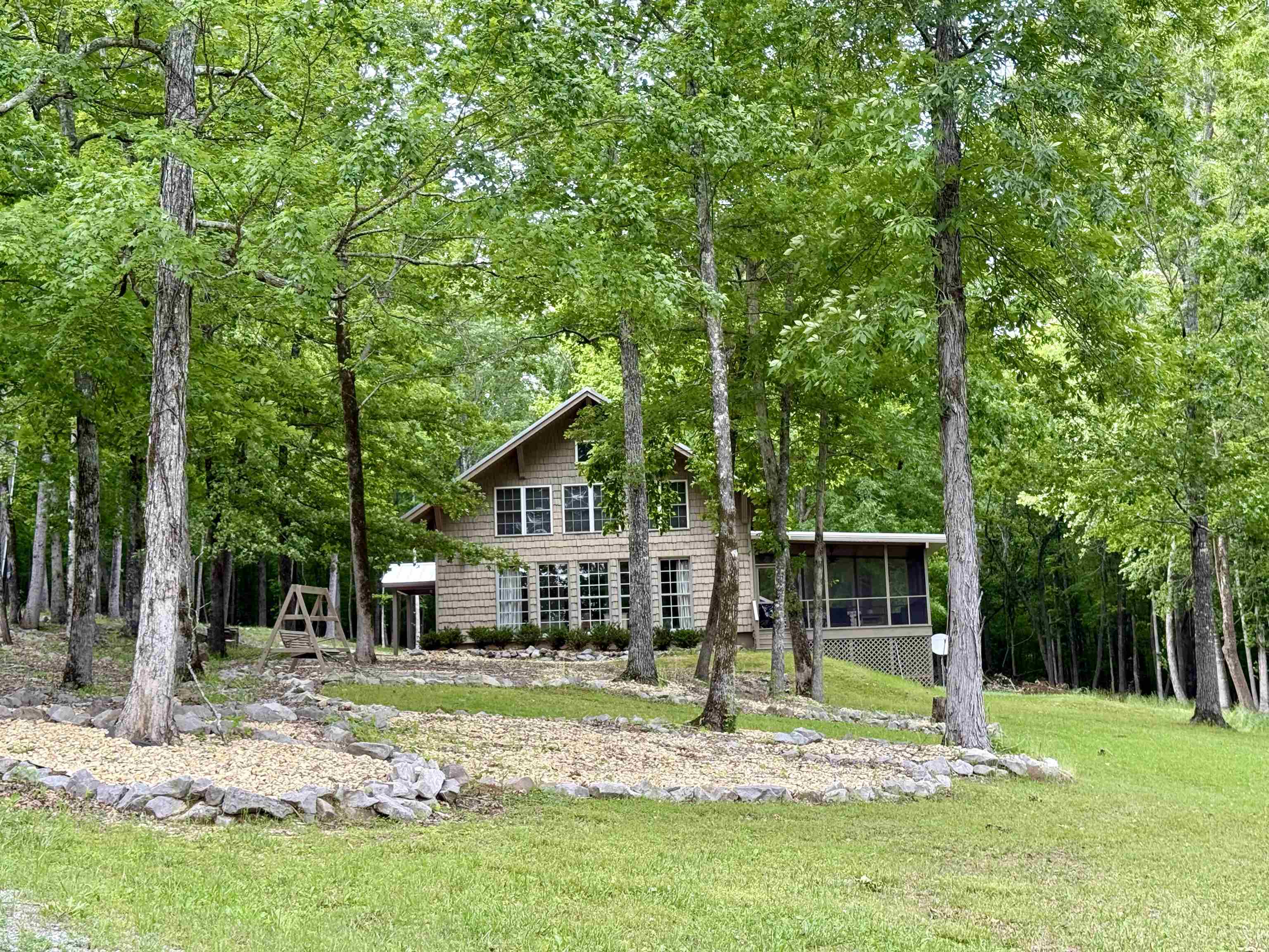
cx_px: 634
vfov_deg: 30.3
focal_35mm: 48
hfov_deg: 39.7
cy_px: 476
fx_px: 1760
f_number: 1.78
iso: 100
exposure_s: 1/304
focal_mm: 6.76
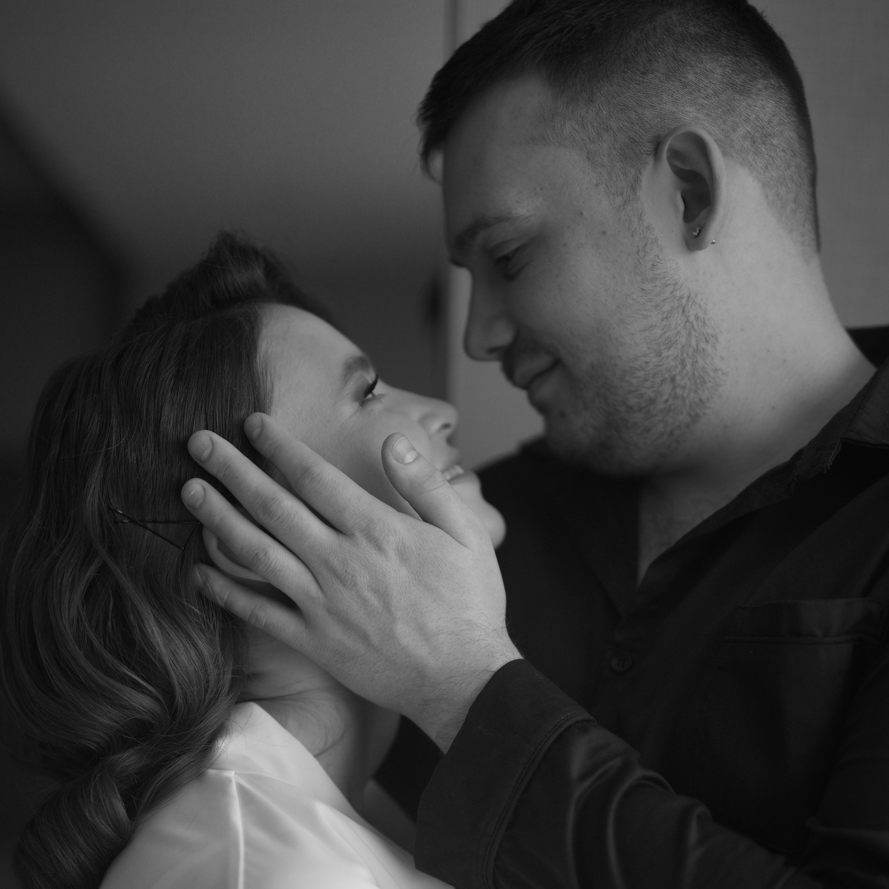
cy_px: 615
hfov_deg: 26.9
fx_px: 1860
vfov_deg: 26.7
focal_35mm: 64
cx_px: 446
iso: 640
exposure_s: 1/1000
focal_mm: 50
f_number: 1.4
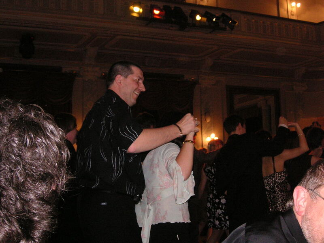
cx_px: 162
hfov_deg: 38.2
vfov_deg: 29.1
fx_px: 468
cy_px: 122
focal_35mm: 50
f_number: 3.4
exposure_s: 1/45
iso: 160
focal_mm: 8.4
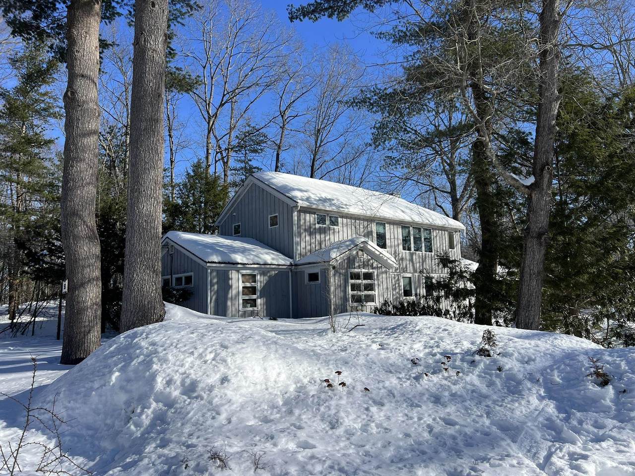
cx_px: 318
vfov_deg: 53.1
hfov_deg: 67.3
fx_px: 477
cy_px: 238
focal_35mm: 26
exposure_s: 1/5319
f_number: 1.5
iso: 50
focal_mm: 5.7
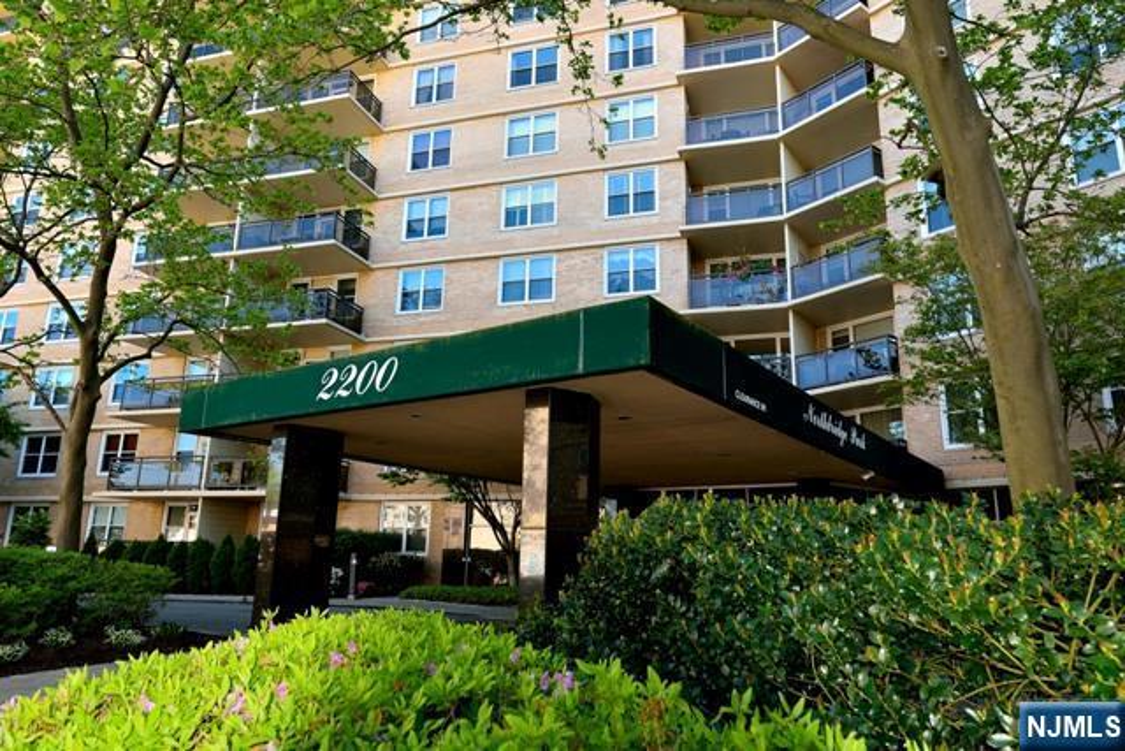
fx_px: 703
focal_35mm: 22
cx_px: 562
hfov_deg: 77.3
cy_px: 376
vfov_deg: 56.2
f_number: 5.6
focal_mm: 15
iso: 400
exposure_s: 1/125
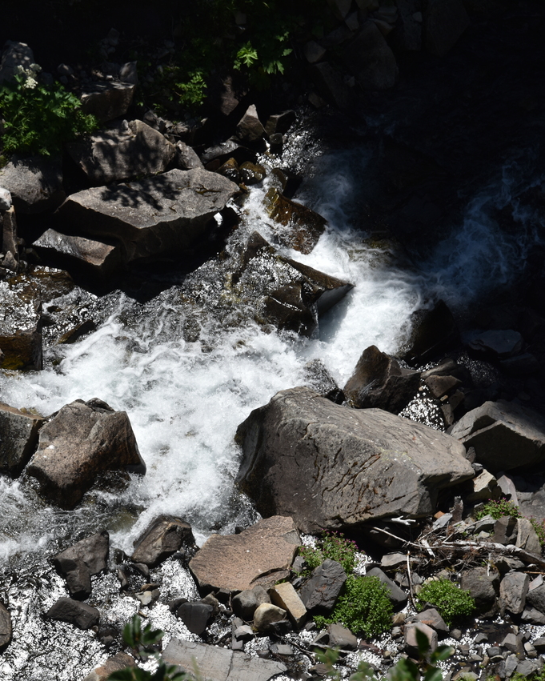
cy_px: 341
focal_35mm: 254
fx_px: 5120
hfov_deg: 6.1
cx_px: 120
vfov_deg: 7.6
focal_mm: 180
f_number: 10
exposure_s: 1/400
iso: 100
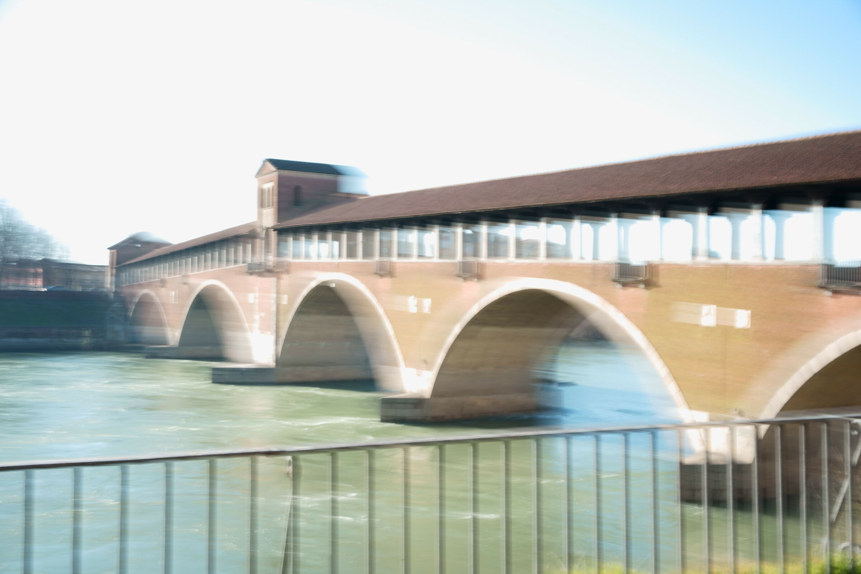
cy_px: 287
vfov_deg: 37.9
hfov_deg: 54.4
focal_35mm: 35
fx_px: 837
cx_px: 430
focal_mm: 35
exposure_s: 1/5
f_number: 22
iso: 50
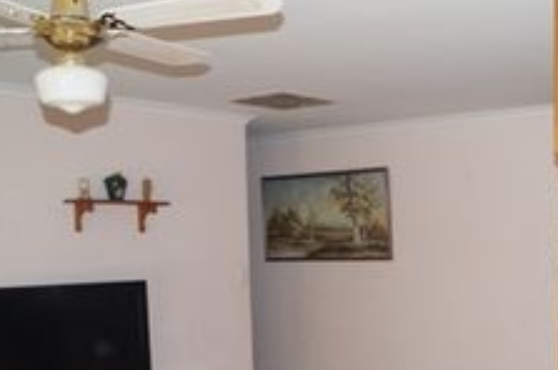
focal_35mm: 57
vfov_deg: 22.9
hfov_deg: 34.0
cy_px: 351
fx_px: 882
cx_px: 453
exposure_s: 1/160
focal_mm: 18
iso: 320
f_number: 4
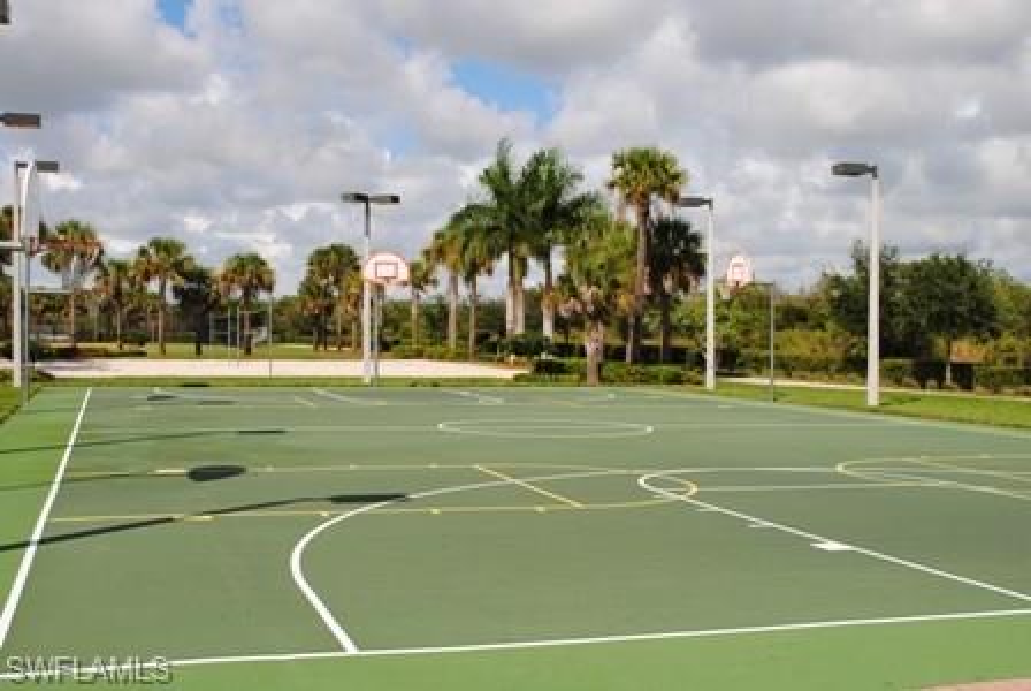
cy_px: 346
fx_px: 1247
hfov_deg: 44.9
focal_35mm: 44
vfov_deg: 30.9
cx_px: 516
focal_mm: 29
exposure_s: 1/320
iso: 100
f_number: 9
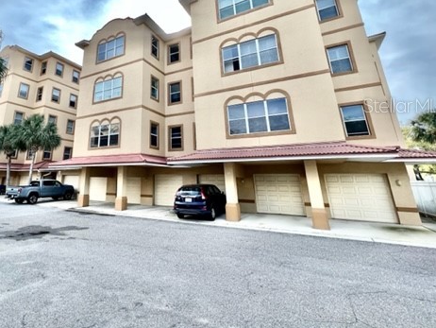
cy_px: 105
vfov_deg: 69.3
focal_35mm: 18
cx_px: 150
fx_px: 227
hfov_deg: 85.1
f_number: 1.8
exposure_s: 1/673
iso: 32
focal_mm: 1.57
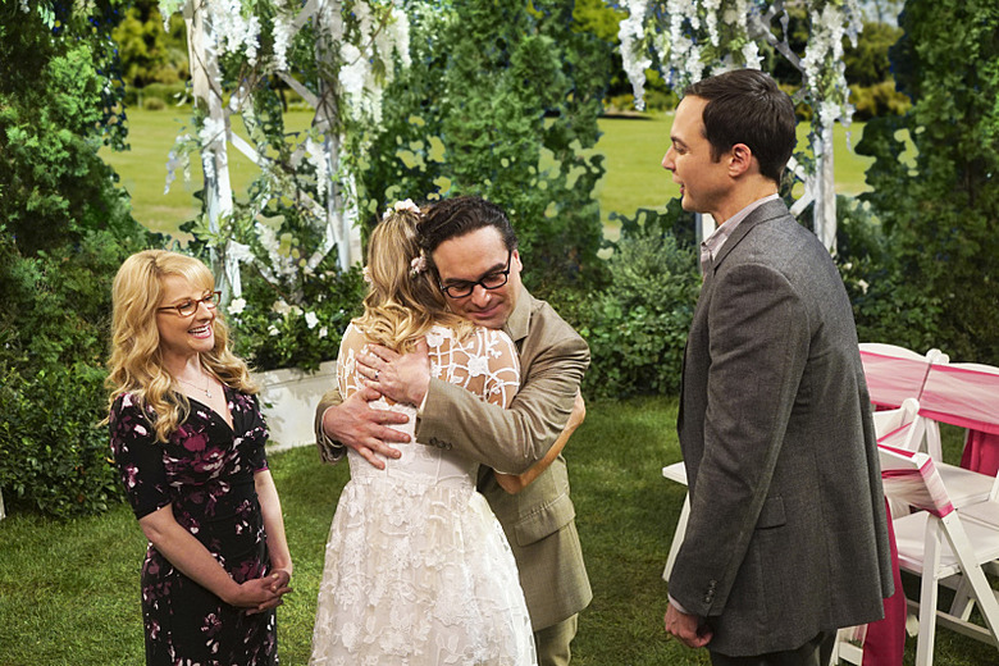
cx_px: 500
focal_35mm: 51
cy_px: 333
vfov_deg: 26.5
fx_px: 1415
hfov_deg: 38.9
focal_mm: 51
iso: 2500
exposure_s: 1/320
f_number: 4.5
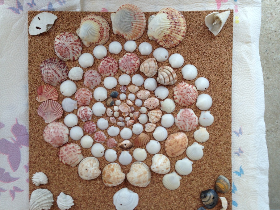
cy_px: 105
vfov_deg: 42.9
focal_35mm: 33
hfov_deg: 55.4
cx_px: 140
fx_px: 267
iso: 64
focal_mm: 4.12
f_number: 2.4
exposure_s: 1/60
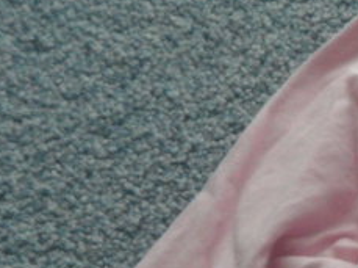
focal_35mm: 140
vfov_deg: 9.6
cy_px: 597
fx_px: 1446
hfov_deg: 11.9
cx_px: 806
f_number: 2.9
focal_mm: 4.1
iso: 80
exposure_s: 1/250
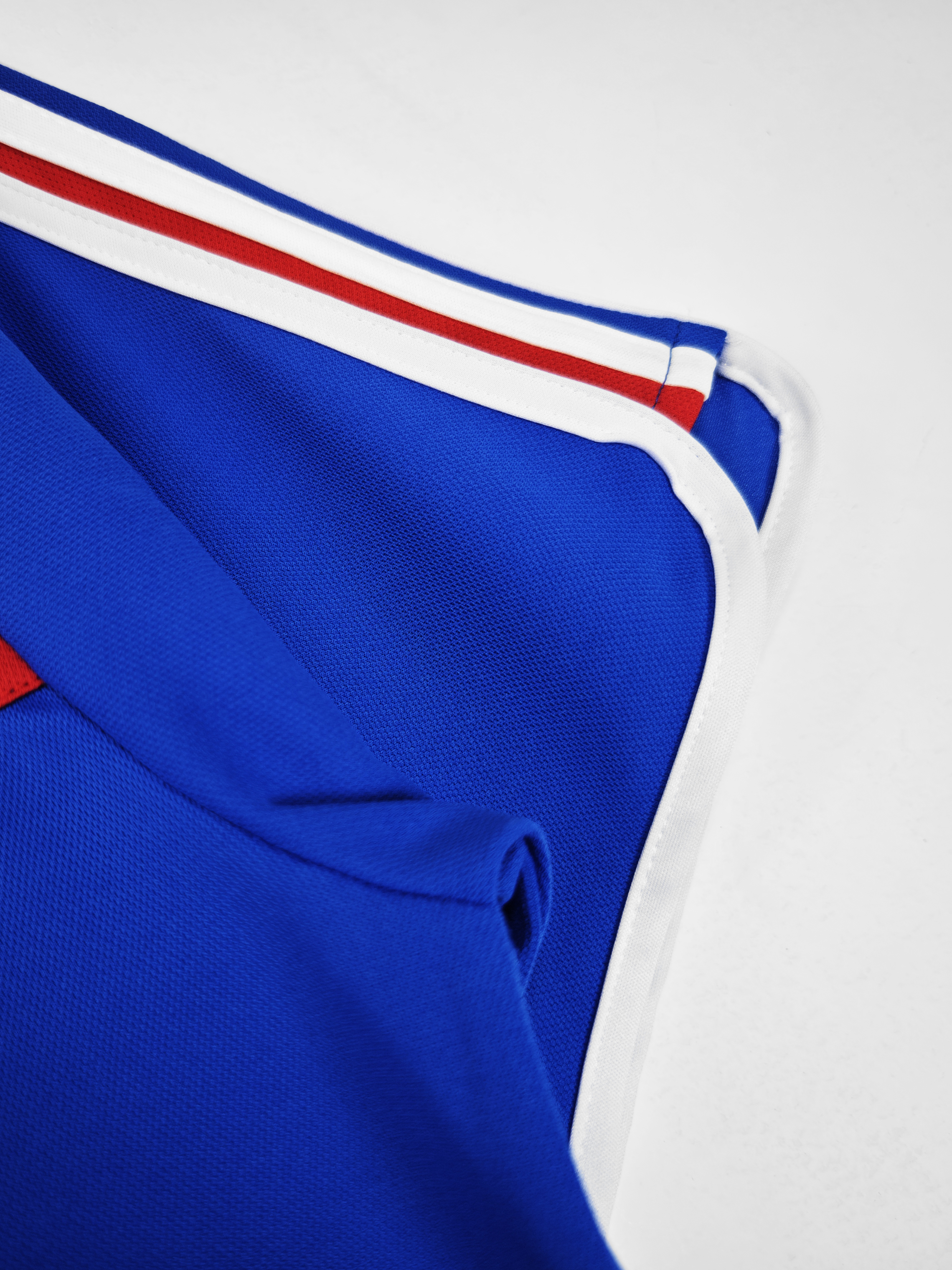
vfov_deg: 58.4
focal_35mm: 31
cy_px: 636
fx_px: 1137
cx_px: 315
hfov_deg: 44.8
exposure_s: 1/100
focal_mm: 8.67
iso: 72
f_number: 1.75
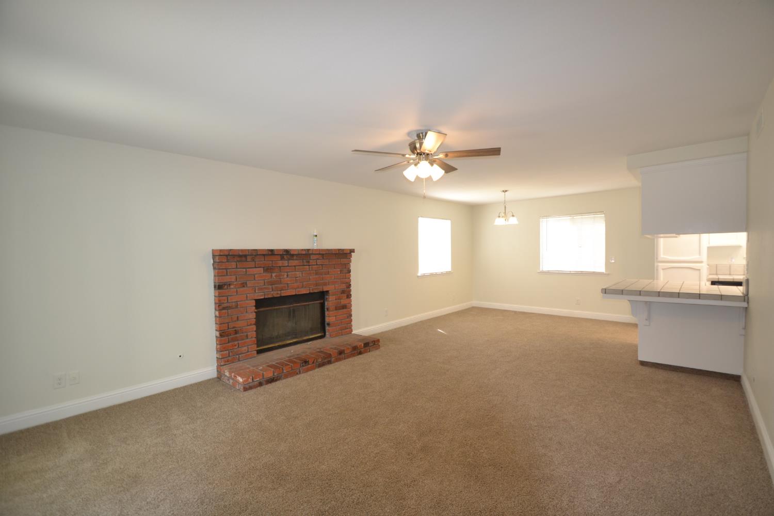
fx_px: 322
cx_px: 387
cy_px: 258
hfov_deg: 100.4
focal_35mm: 15
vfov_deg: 77.3
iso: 400
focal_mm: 10
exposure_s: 1/80
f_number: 4
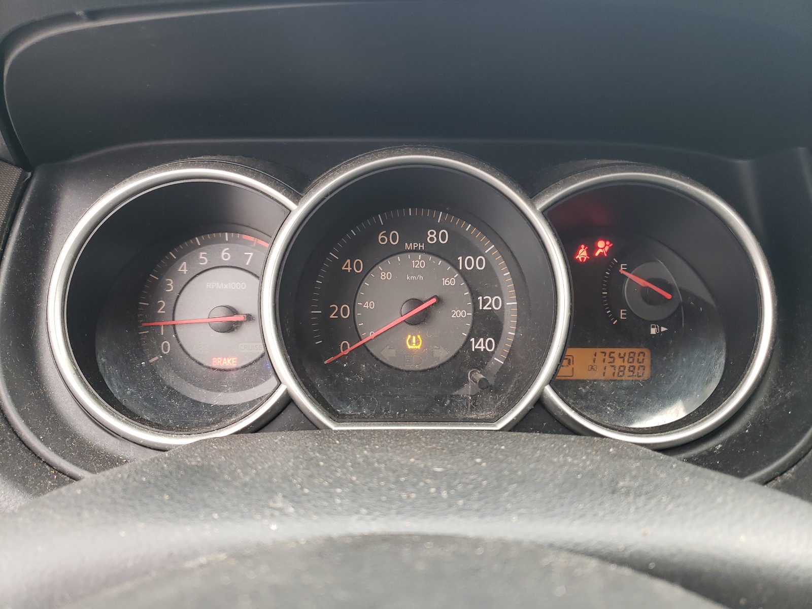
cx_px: 406
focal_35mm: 26
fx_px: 610
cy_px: 304
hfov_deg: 67.3
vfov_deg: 53.1
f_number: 1.5
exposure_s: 1/60.2
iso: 69
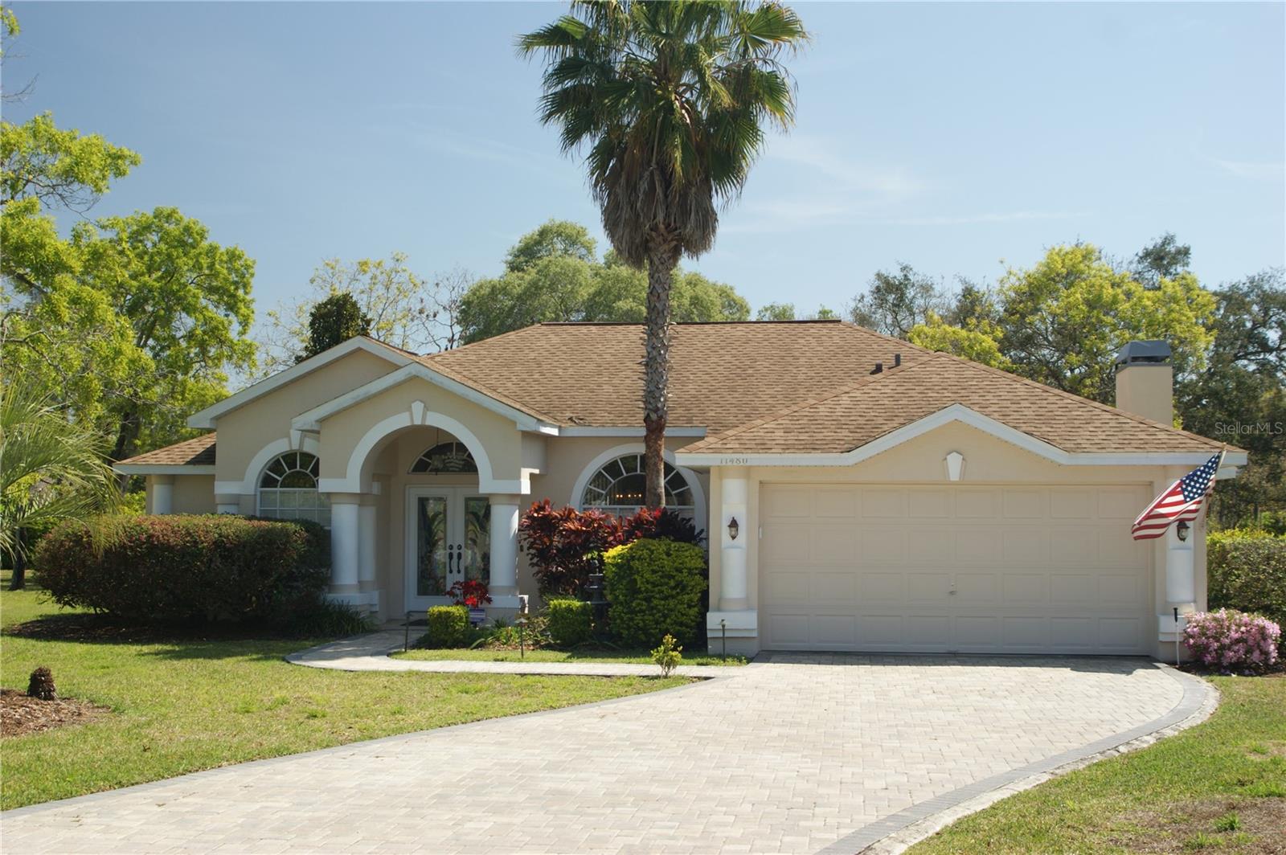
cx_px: 643
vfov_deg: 31.8
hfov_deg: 46.4
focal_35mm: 42
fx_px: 1499
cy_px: 428
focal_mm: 28
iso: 100
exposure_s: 1/80
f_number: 6.3
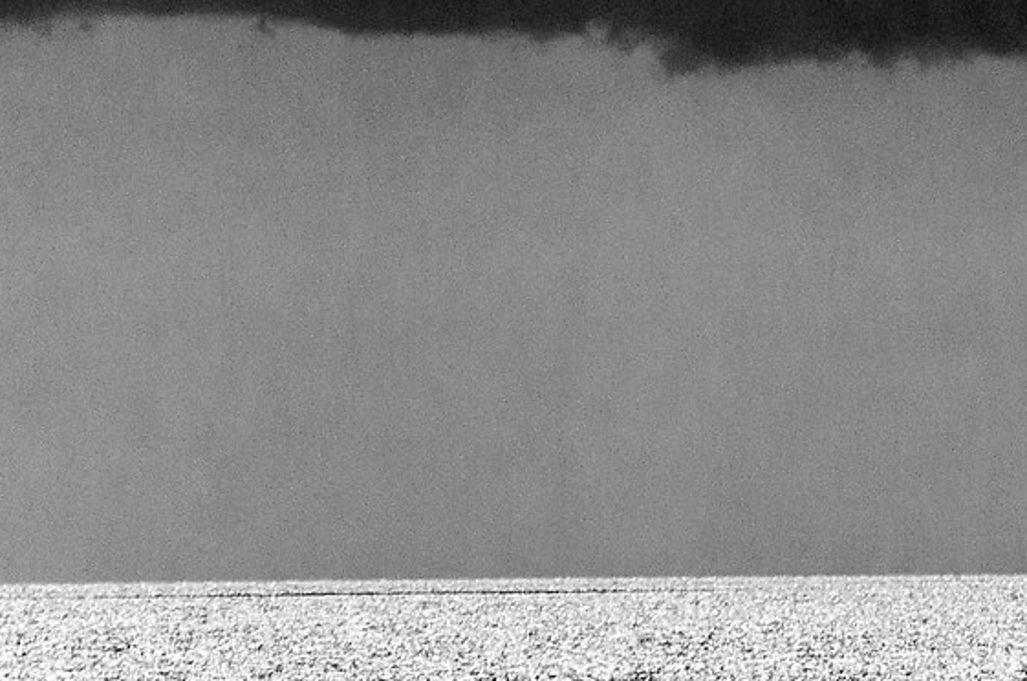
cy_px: -244
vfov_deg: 2.5
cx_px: 1972
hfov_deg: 3.8
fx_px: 15525
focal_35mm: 545
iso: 400
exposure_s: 1/8000
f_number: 8
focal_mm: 85
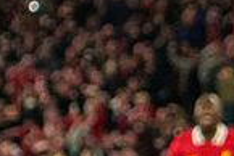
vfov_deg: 2.8
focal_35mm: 492
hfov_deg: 4.1
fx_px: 3201
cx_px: 533
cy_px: 227
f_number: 2.8
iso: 2000
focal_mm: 85
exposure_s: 1/2000
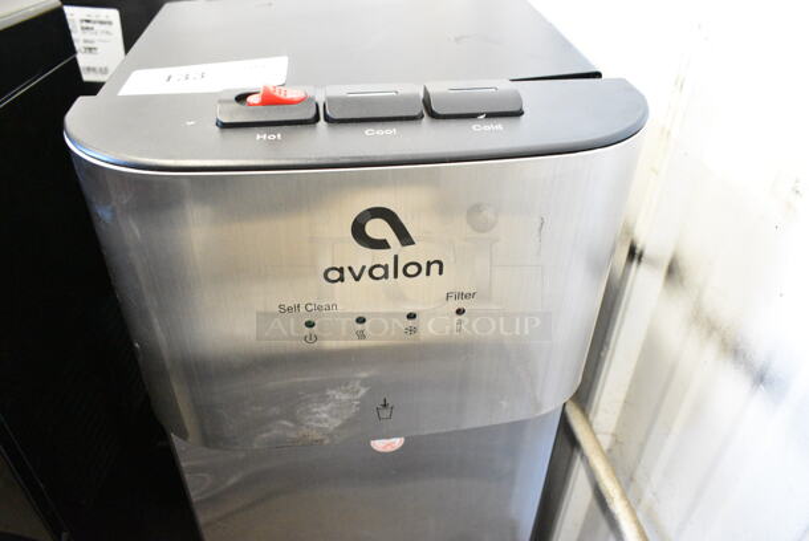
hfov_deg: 67.3
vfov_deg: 48.0
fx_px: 607
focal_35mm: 27
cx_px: 404
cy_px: 270
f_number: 5
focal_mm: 18
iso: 6400
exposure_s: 1/100
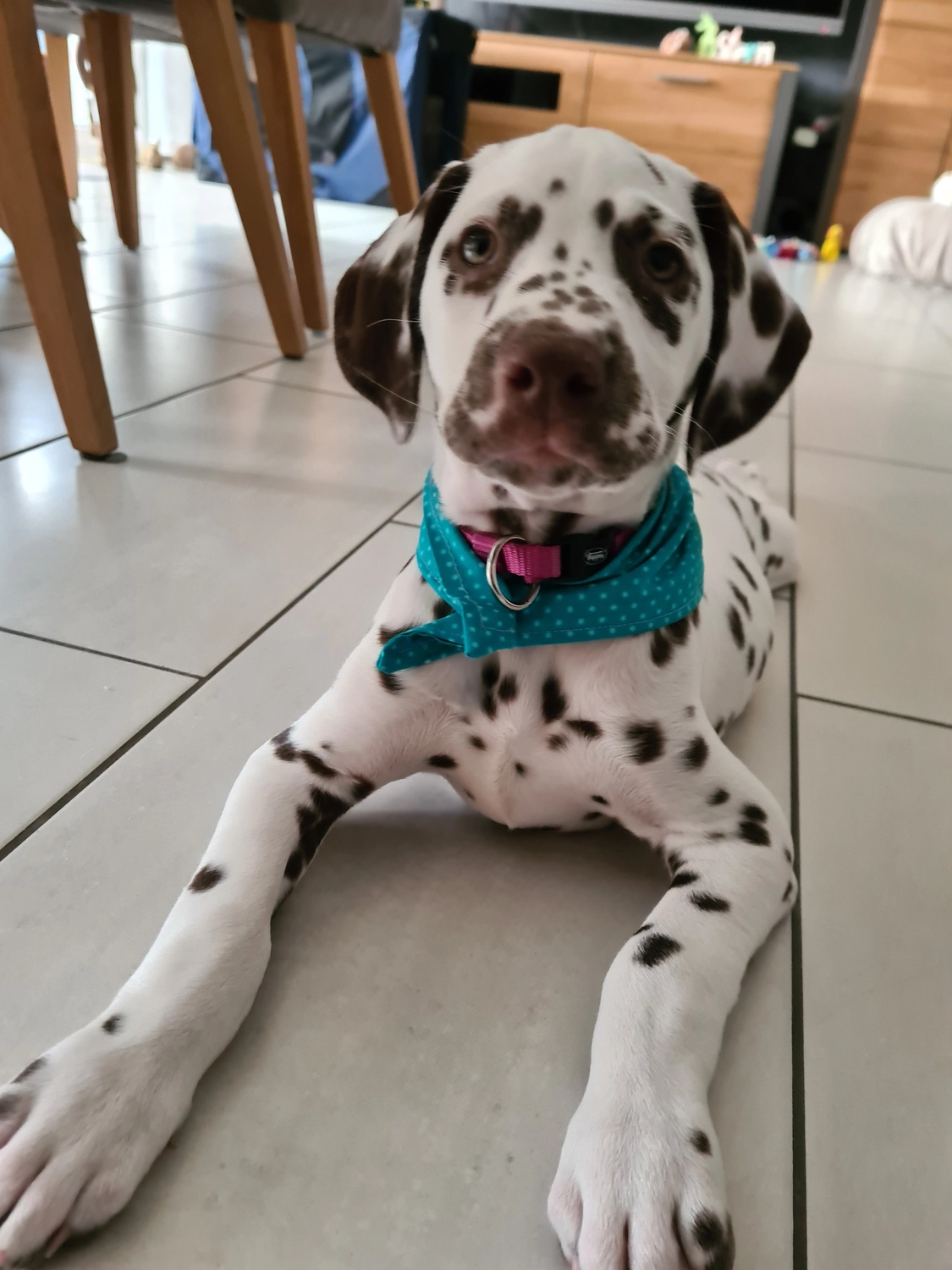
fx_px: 953
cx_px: 476
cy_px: 635
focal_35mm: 26
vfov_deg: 67.3
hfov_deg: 53.1
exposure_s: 1/25
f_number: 1.8
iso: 500
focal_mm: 5.4
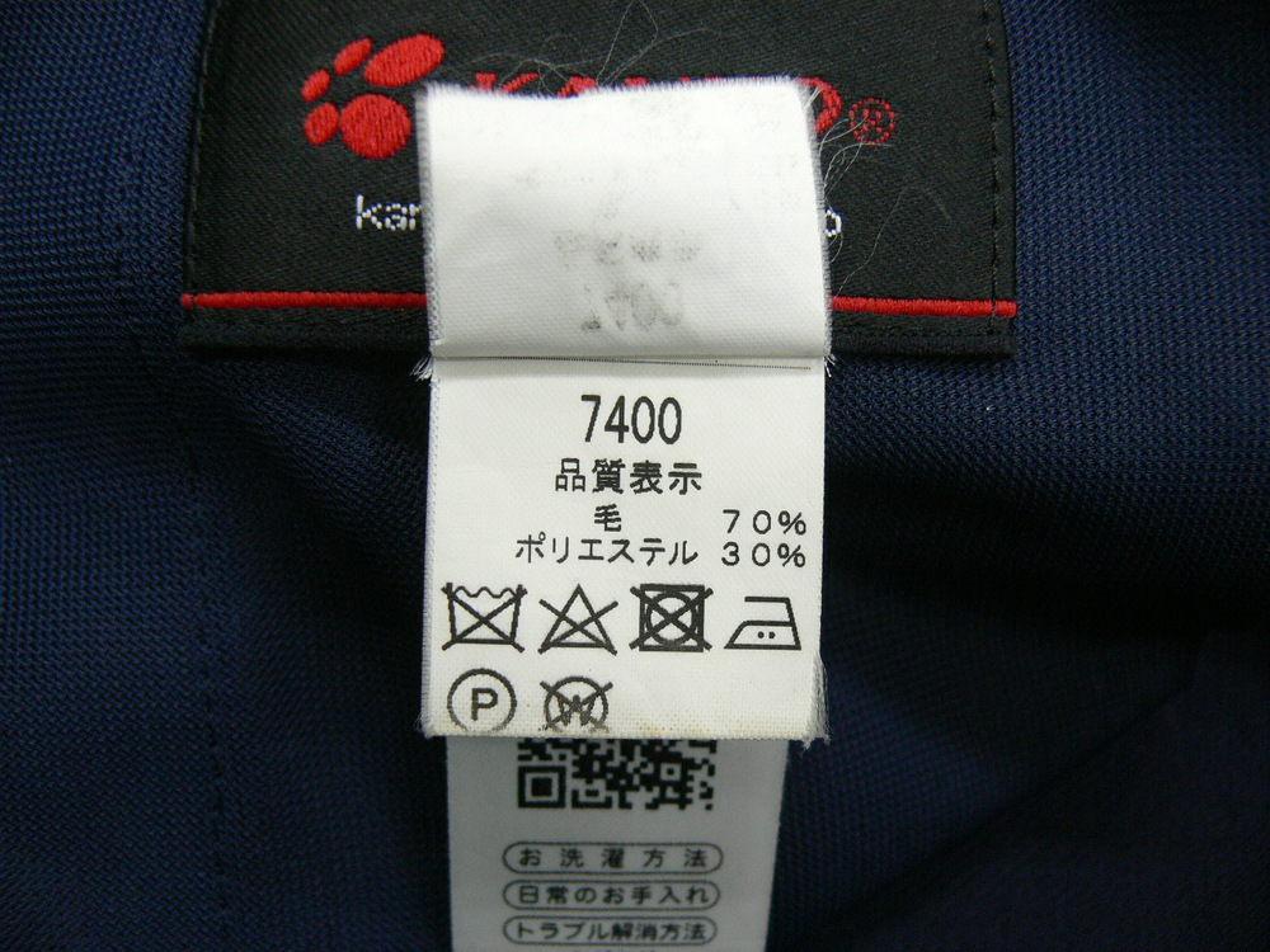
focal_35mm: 35
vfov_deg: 40.7
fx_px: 1284
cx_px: 635
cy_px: 476
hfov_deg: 52.6
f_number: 2.8
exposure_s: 1/25
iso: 200
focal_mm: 7.4
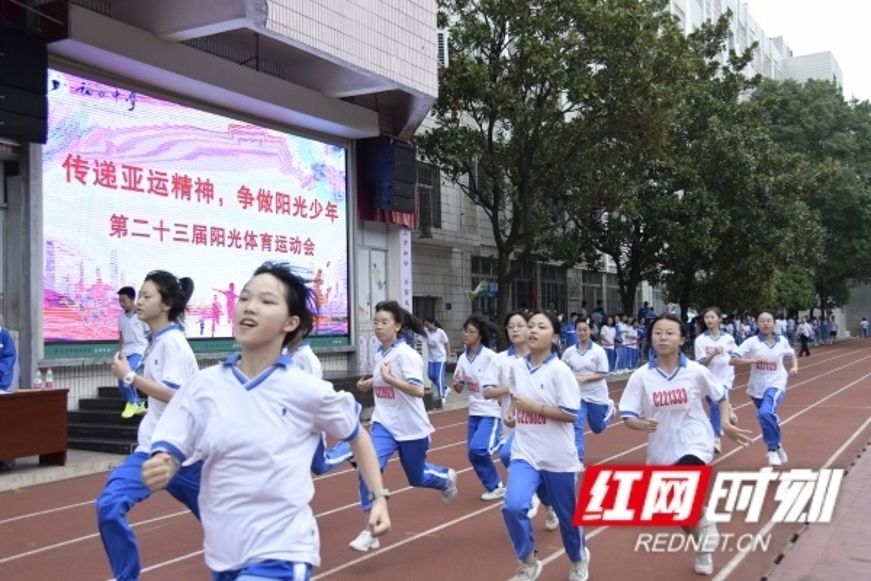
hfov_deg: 49.6
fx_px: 944
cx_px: 436
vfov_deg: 34.2
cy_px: 290
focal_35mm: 39
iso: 800
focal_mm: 26
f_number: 4
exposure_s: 1/1600
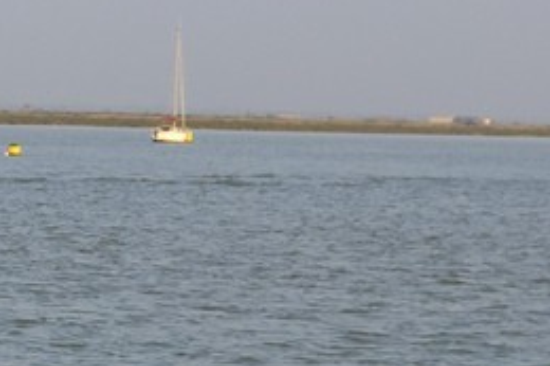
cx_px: -1020
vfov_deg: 5.3
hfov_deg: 7.2
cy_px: 233
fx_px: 3939
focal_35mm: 258
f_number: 5
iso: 100
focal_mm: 28
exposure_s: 1/160
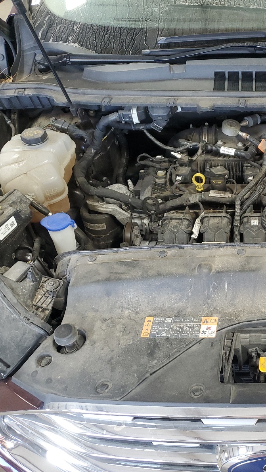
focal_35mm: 38
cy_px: 236
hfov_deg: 28.6
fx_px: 477
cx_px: 285
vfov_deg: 52.8
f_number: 1.5
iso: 109
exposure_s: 1/60.2
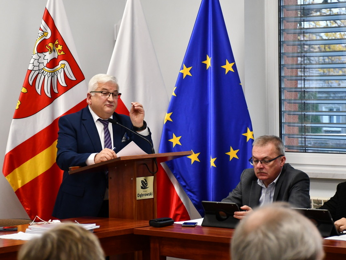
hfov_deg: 13.8
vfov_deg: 10.4
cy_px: 122
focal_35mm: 143
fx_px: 1429
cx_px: 165
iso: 2200
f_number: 5
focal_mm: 70
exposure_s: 1/125
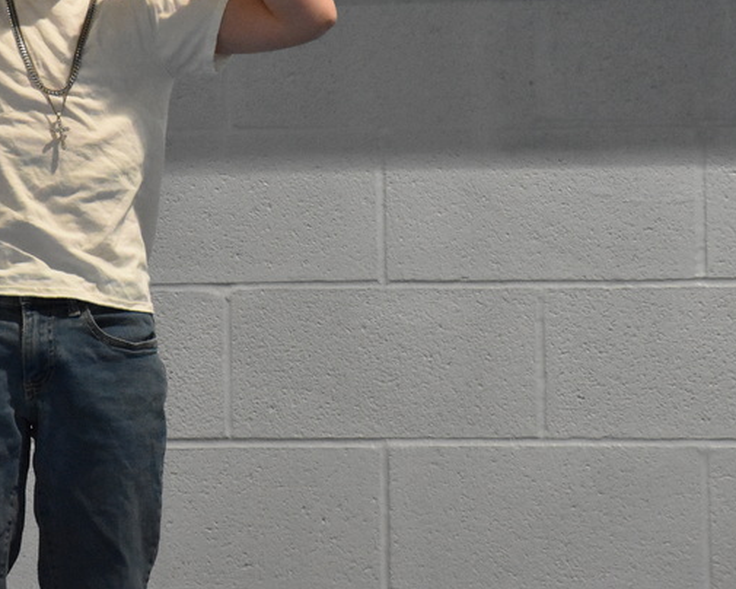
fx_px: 8713
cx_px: 172
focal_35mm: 400
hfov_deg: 4.8
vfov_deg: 3.9
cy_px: 132
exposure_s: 1/400
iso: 6400
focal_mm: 140
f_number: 5.6
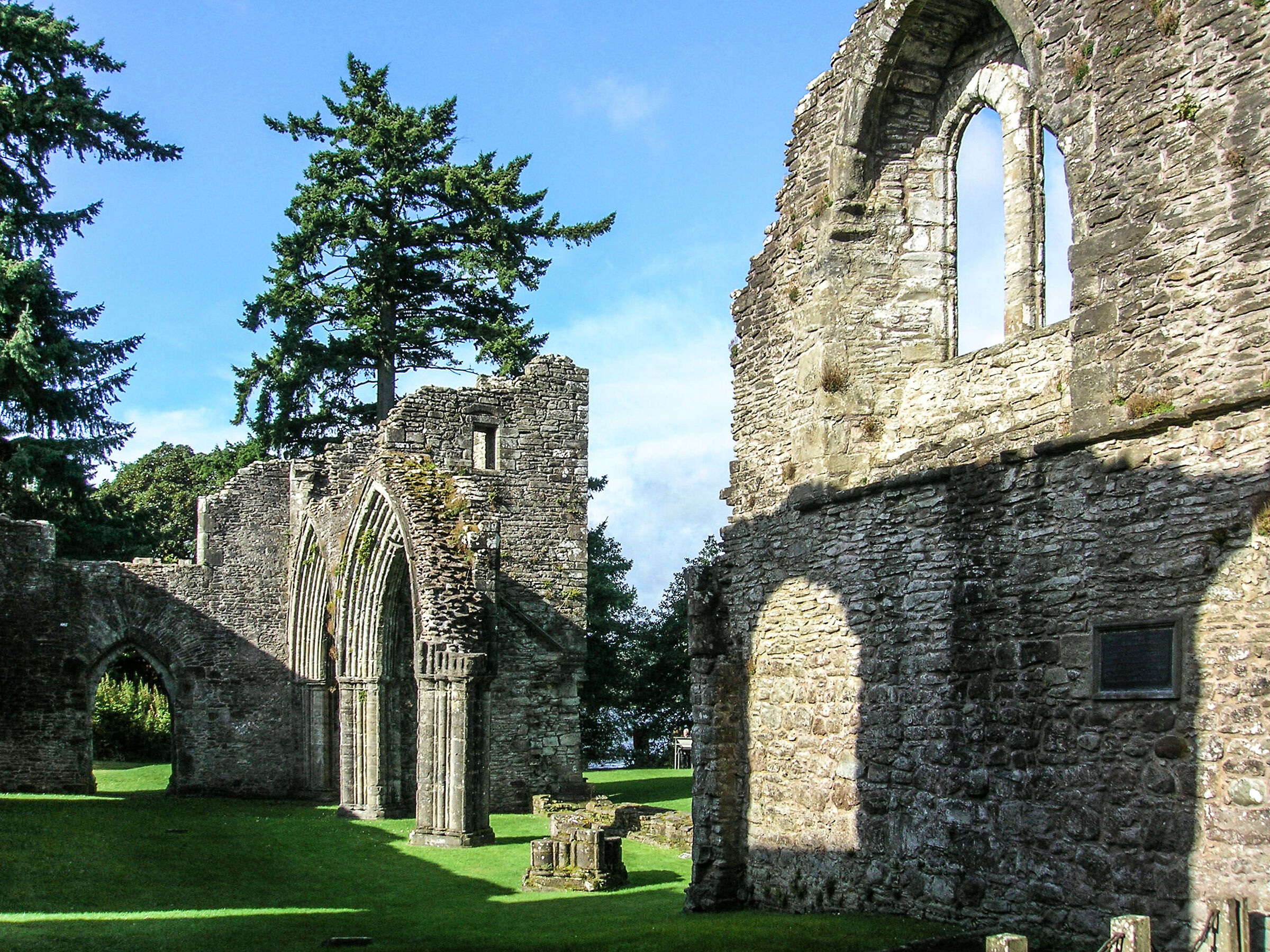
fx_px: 1247
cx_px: 635
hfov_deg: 54.0
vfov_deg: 41.8
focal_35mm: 34
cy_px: 476
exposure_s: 1/254
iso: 50
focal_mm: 5.7
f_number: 4.9
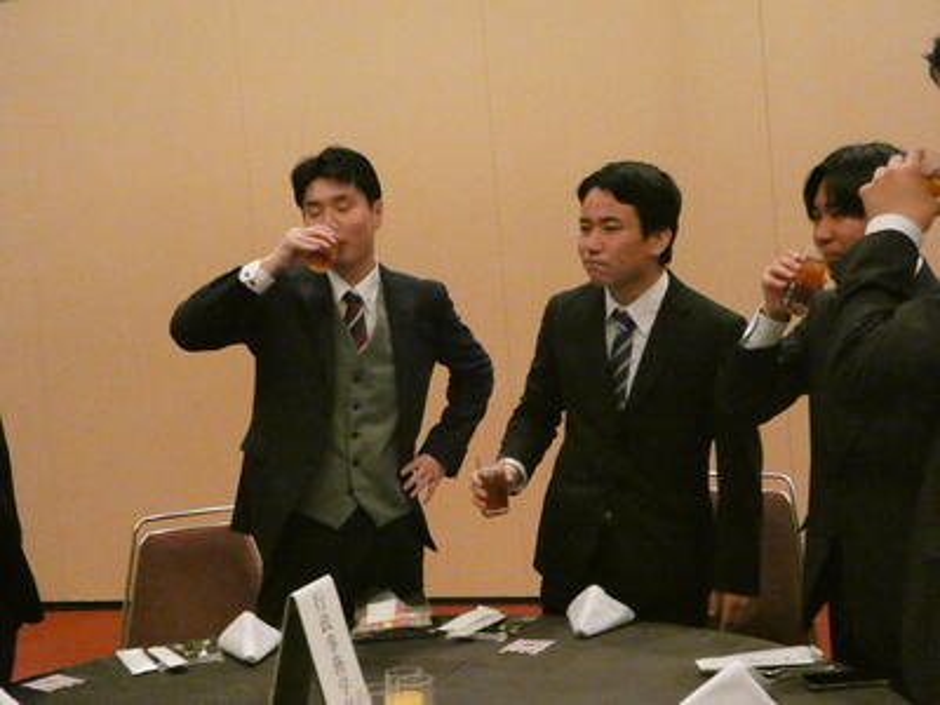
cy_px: 352
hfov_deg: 34.9
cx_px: 470
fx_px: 1494
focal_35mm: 55
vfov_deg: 26.6
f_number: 4
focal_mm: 9.9
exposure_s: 1/125
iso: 2500
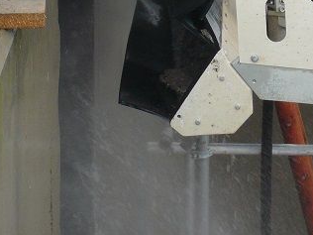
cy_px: 30
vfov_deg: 6.0
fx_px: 2242
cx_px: 122
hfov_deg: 8.0
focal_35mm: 248
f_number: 5.6
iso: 100
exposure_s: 1/160
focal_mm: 16.8
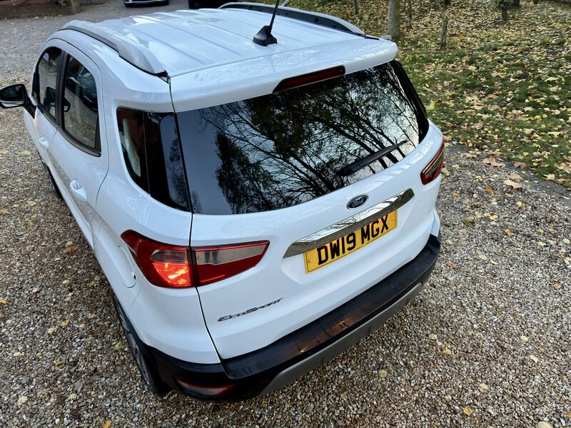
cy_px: 214
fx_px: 396
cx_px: 286
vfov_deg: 56.8
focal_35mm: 24
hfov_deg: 71.6
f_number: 1.78
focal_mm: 6.76
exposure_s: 1/48
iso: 250
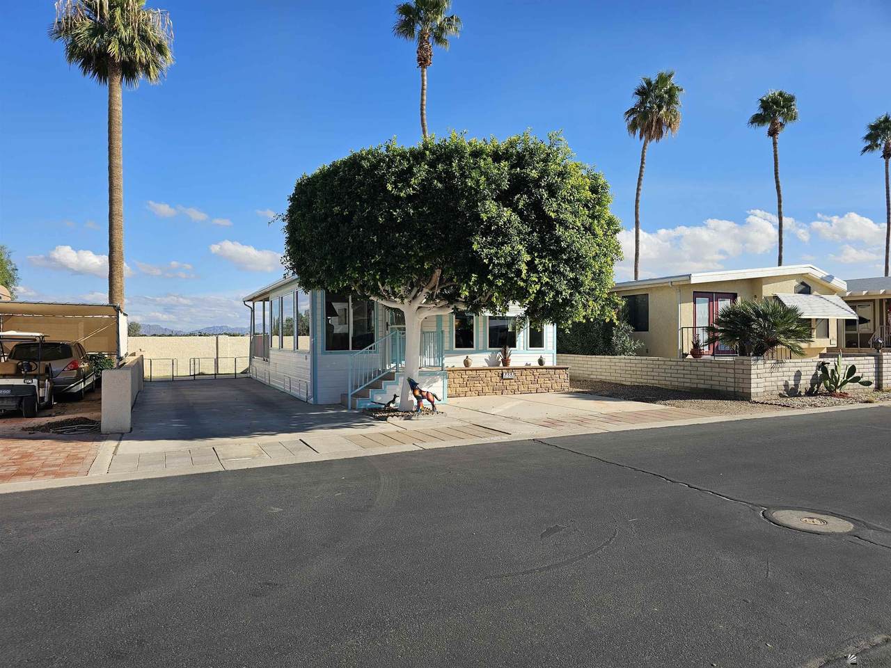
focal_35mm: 23
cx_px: 446
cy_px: 334
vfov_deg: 58.9
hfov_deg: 73.9
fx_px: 592
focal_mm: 6.3
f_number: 1.7
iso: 10
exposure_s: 1/752
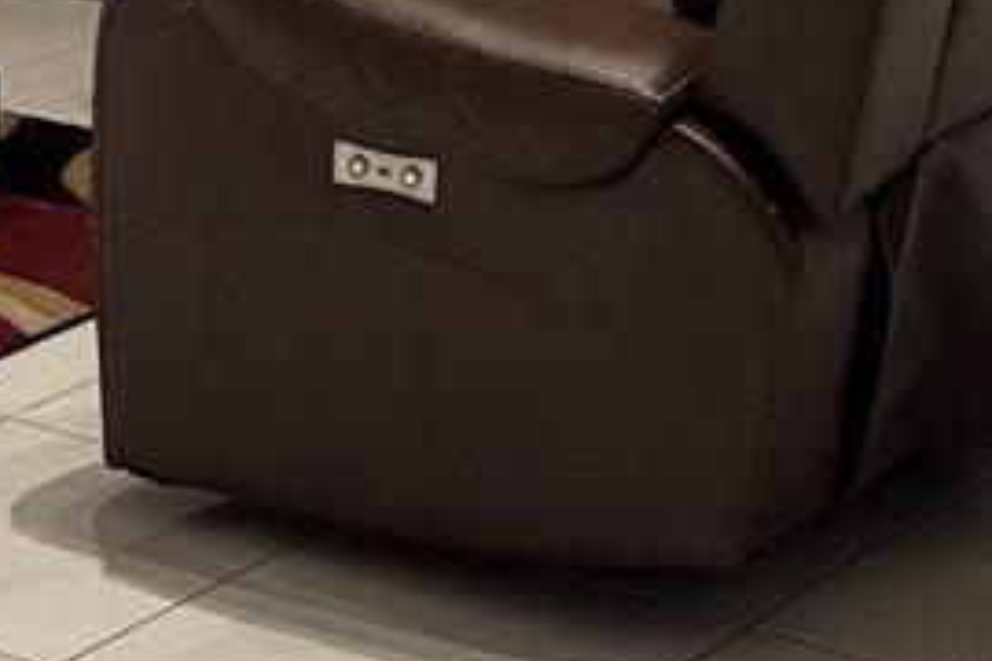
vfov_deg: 8.8
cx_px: 540
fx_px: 4078
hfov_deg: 13.9
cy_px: -580
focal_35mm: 148
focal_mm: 6.76
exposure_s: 1/60
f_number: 1.78
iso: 500
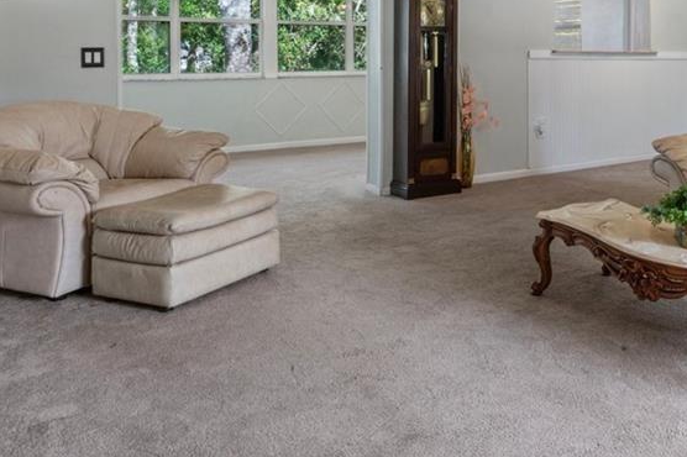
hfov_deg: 50.6
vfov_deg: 35.1
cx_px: 533
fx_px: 685
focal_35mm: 36
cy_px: 59
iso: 320
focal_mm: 13
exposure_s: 1/2
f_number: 8
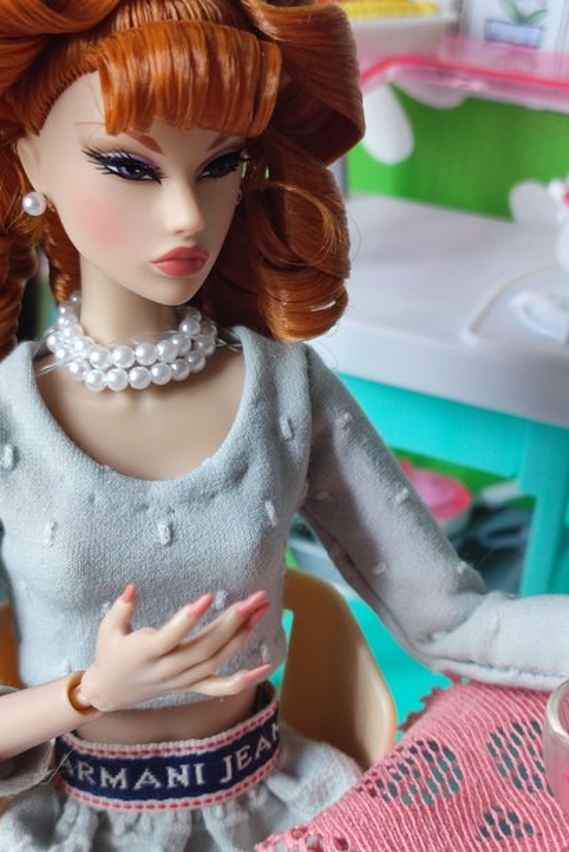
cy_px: 414
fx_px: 640
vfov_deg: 67.4
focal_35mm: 27
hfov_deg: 47.8
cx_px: 242
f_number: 1.79
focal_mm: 4.7
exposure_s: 1/50
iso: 399
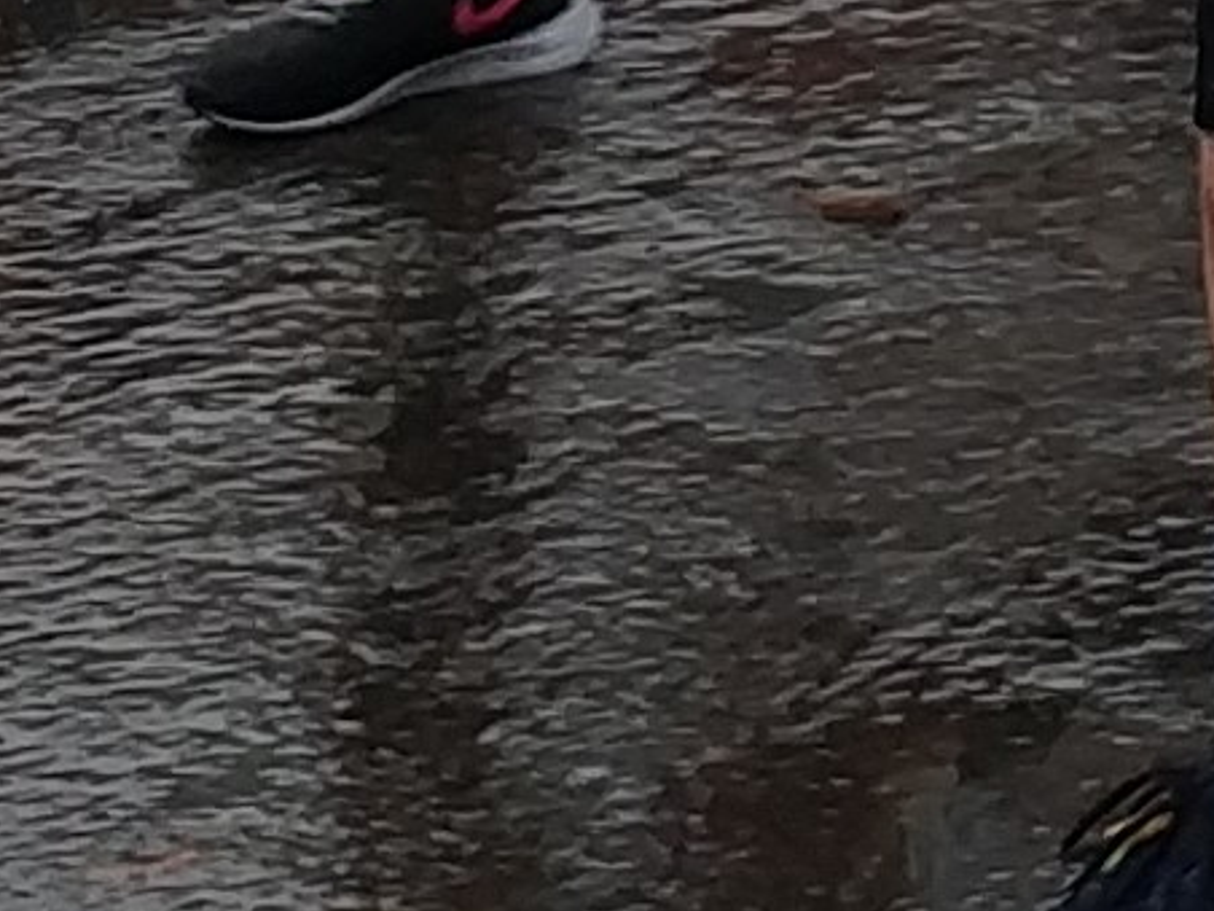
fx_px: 7435
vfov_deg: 6.7
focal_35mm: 212
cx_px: 2412
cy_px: -1135
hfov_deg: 8.8
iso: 100
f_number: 2
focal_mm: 4.5
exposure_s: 1/284
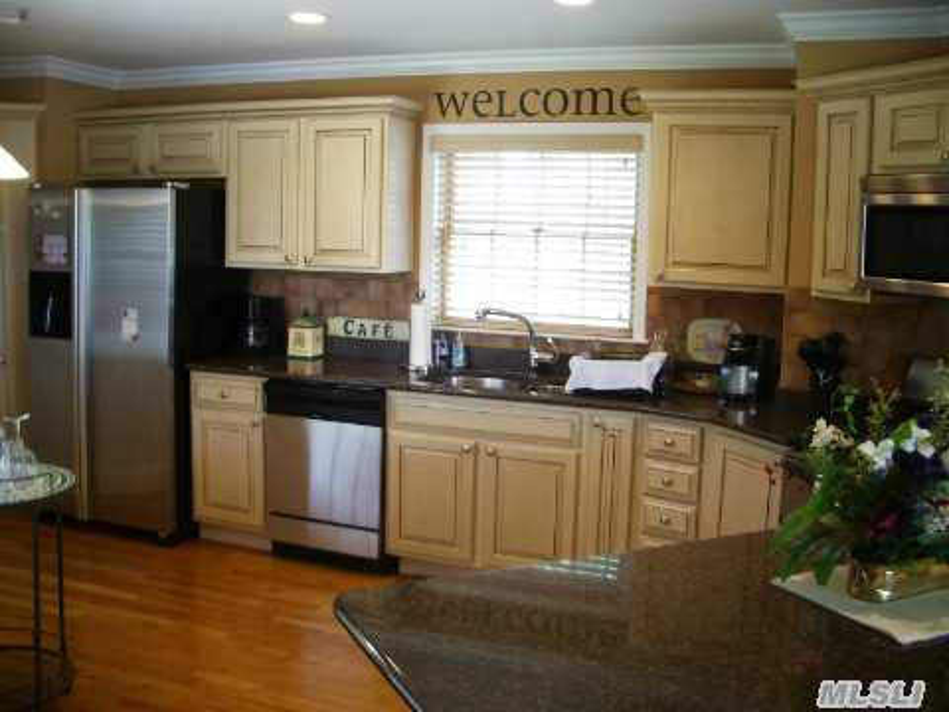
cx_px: 474
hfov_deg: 52.6
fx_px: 960
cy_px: 356
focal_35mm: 35
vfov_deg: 40.7
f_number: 2.6
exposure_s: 1/40
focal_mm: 5.8
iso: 200
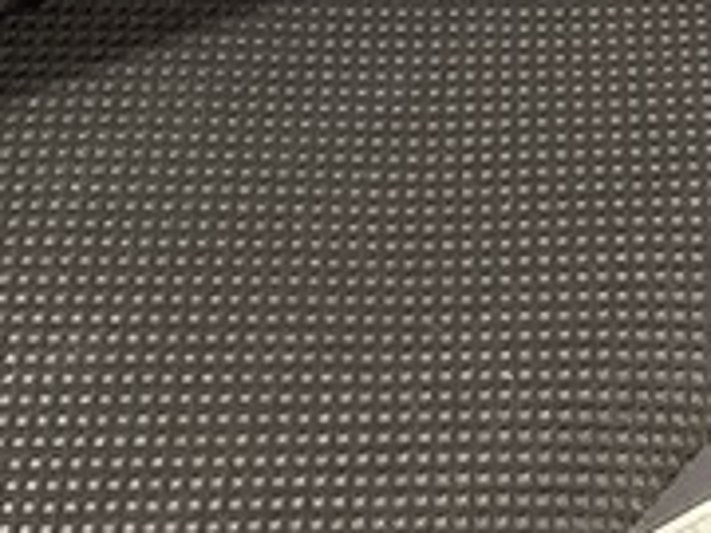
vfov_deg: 12.5
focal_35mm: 110
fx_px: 2259
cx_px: 190
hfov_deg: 17.8
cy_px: -375
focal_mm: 3.3
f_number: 2.4
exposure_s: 1/60
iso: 200
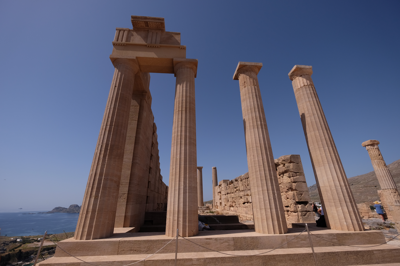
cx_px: 200
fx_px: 167
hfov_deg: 100.4
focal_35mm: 15
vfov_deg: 77.3
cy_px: 133
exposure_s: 1/3200
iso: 200
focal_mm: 10
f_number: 4
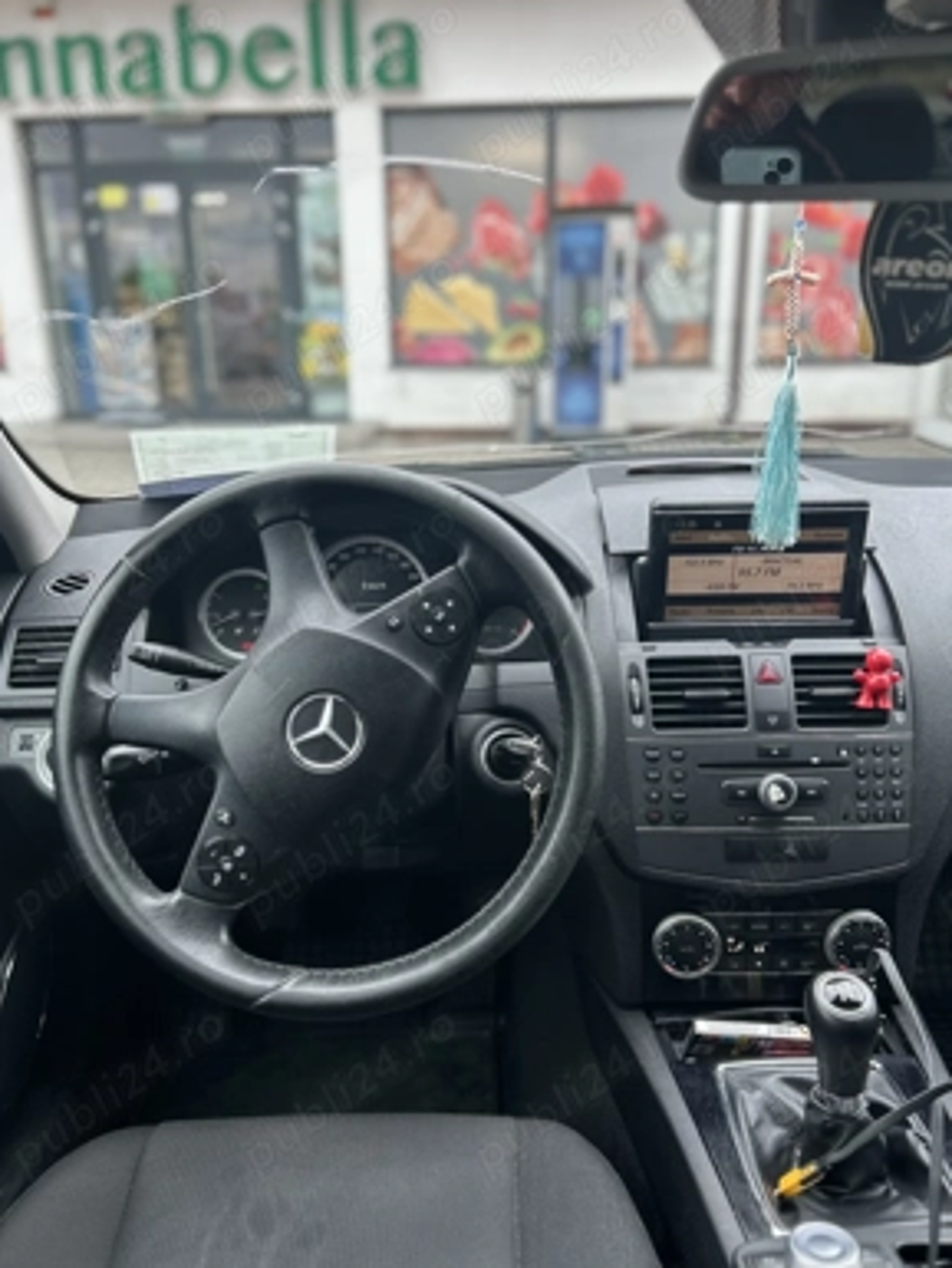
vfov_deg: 65.3
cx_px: 464
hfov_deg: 51.4
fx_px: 990
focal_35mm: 27
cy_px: 642
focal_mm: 5.7
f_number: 1.5
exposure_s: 1/164
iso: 40
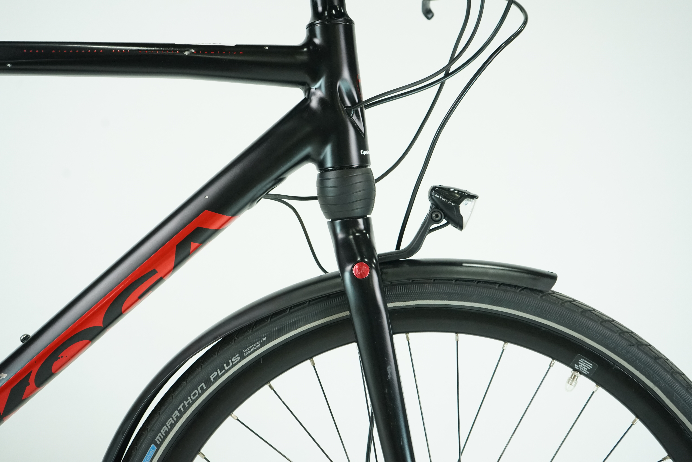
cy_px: 231
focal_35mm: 38
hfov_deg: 50.7
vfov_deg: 35.1
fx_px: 730
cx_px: 346
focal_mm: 38
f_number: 5.6
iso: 2500
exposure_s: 1/200
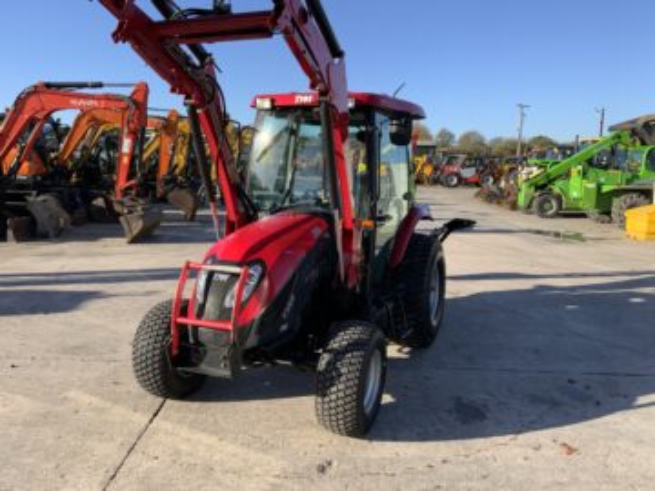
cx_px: 328
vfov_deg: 48.2
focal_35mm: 29
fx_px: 549
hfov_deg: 61.7
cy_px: 246
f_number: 1.8
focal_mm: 3
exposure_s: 1/1121
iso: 16
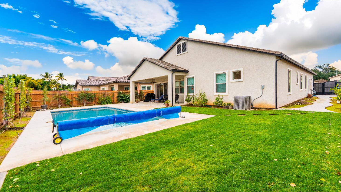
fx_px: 136
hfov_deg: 103.0
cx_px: 171
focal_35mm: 15
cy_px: 85
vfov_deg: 70.3
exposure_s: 1/2000
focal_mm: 14
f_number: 6.3
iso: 800
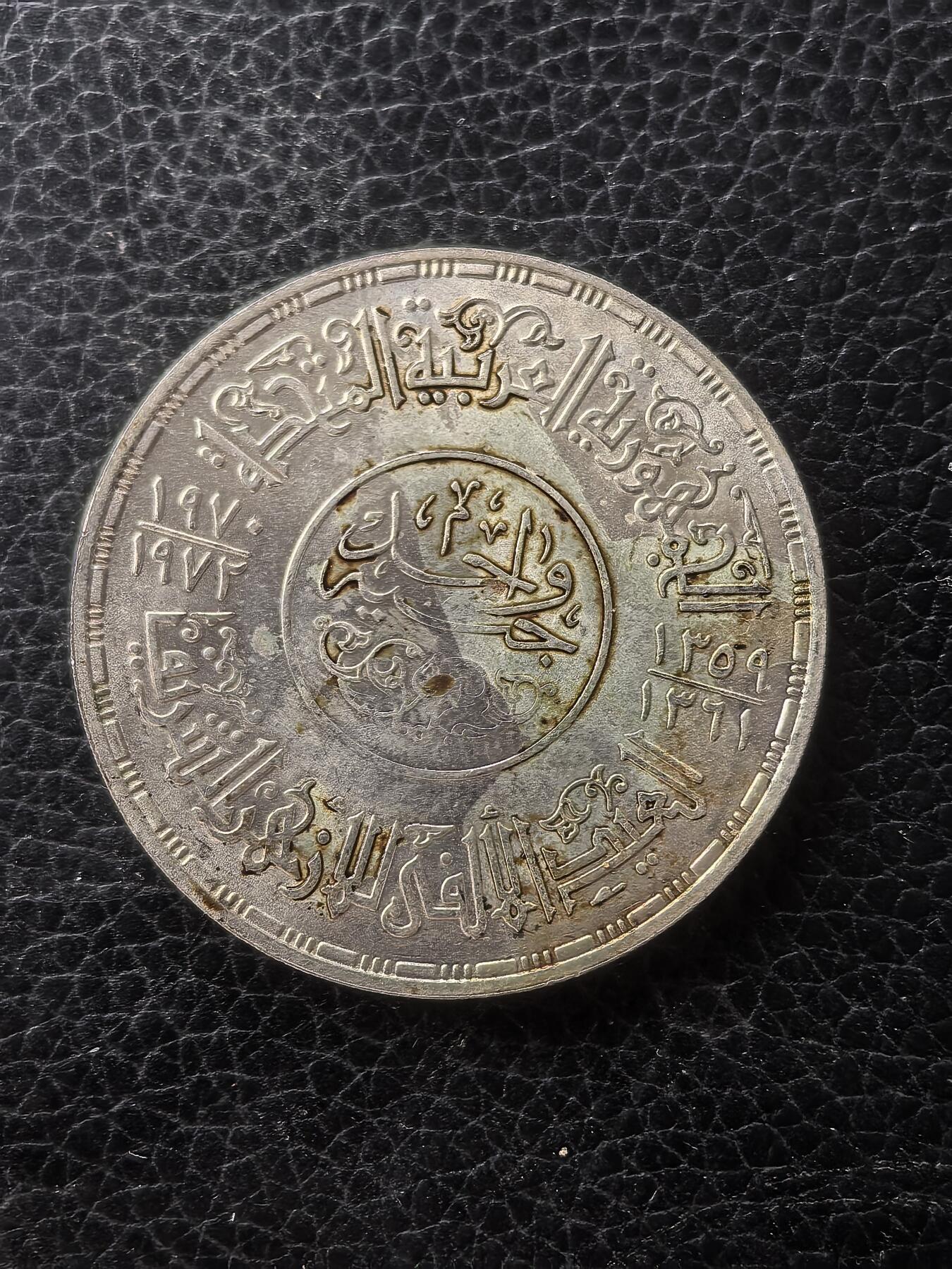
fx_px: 1760
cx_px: 476
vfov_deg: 39.7
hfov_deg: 30.3
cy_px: 634
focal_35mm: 48
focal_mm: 5.75
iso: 320
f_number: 2
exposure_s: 1/60
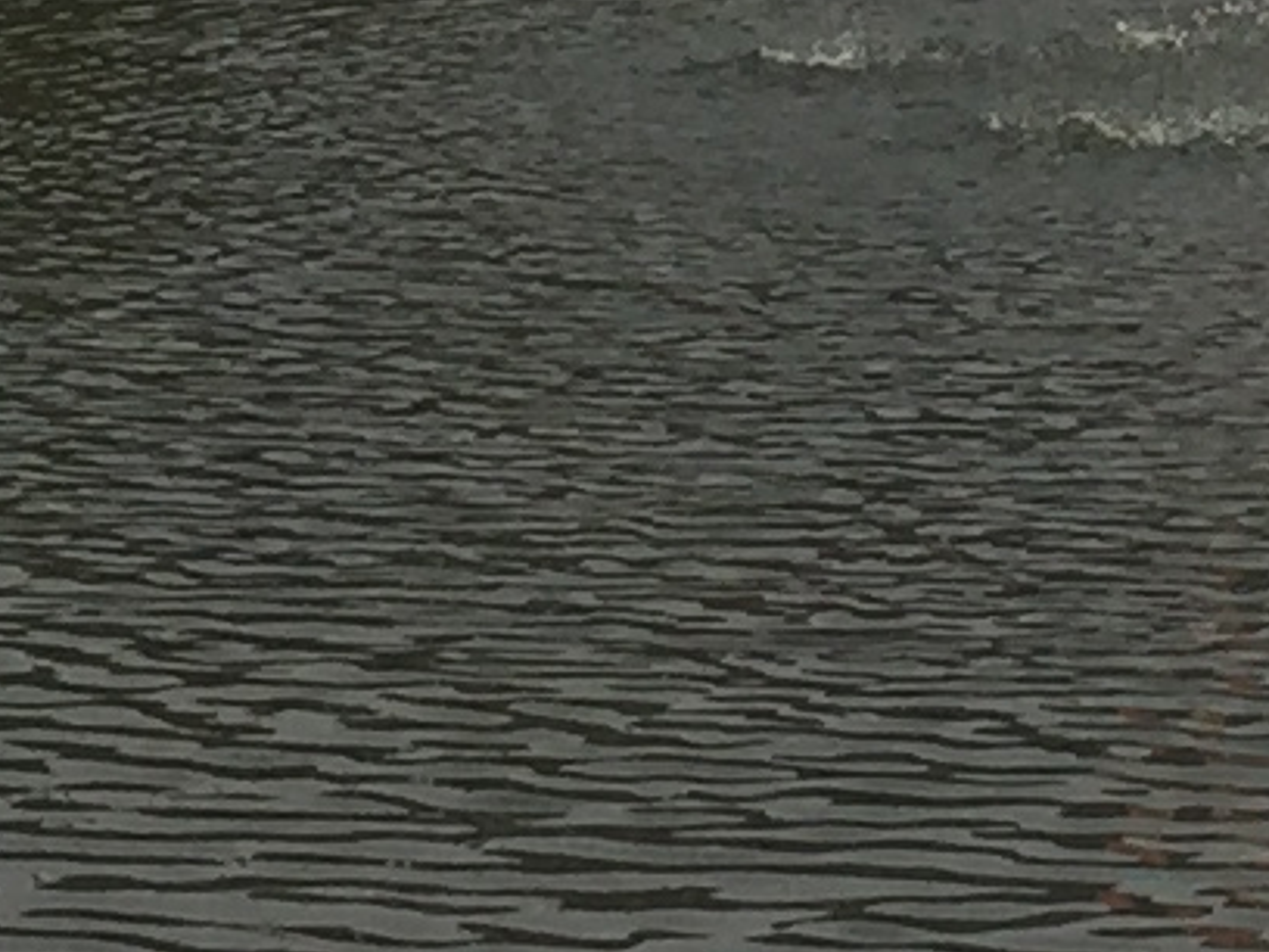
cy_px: -1011
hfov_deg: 8.1
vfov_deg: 6.2
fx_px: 8505
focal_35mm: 232
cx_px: 2494
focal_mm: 4.15
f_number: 2.2
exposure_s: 1/1199
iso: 32
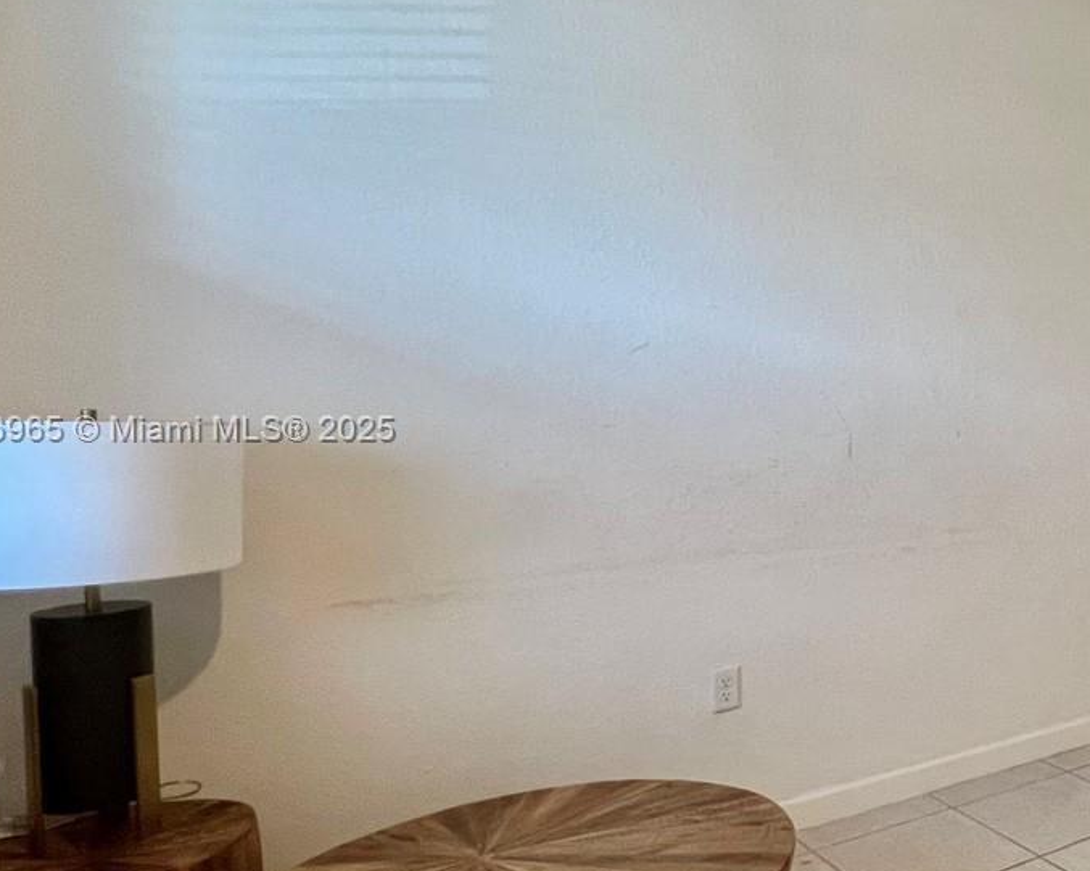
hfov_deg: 45.8
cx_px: 1167
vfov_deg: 48.5
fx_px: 967
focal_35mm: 30
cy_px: 431
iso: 200
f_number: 1.8
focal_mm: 1.57
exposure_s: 1/60
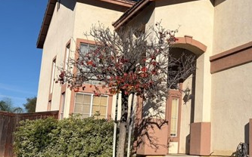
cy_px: 83
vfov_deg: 24.4
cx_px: 216
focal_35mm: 53
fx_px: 364
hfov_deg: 36.3
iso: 50
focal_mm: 5.96
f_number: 1.6
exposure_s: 1/8850
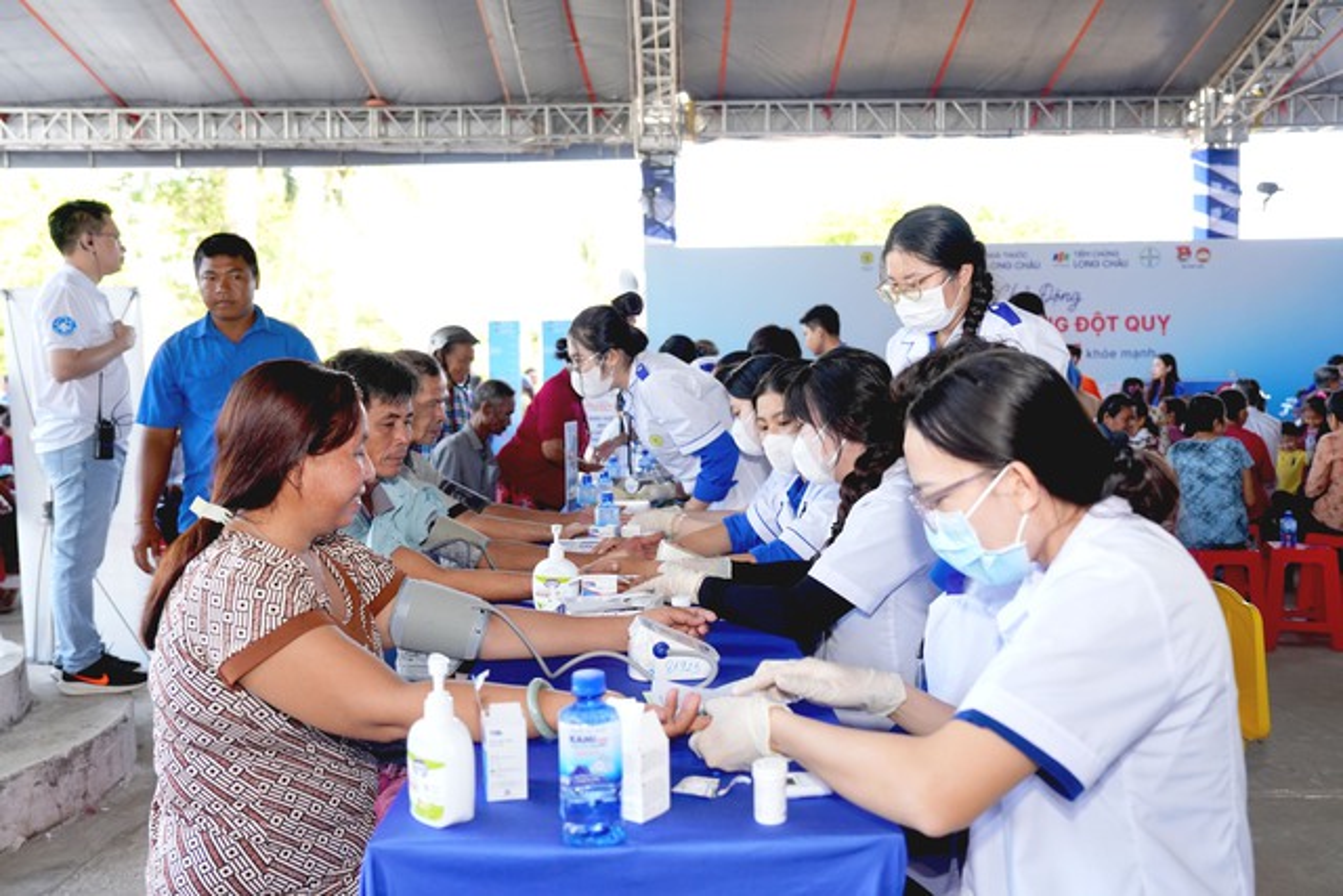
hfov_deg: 61.9
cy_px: 448
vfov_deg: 43.6
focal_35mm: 30
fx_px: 1119
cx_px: 672
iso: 800
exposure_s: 1/200
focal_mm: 30
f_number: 4
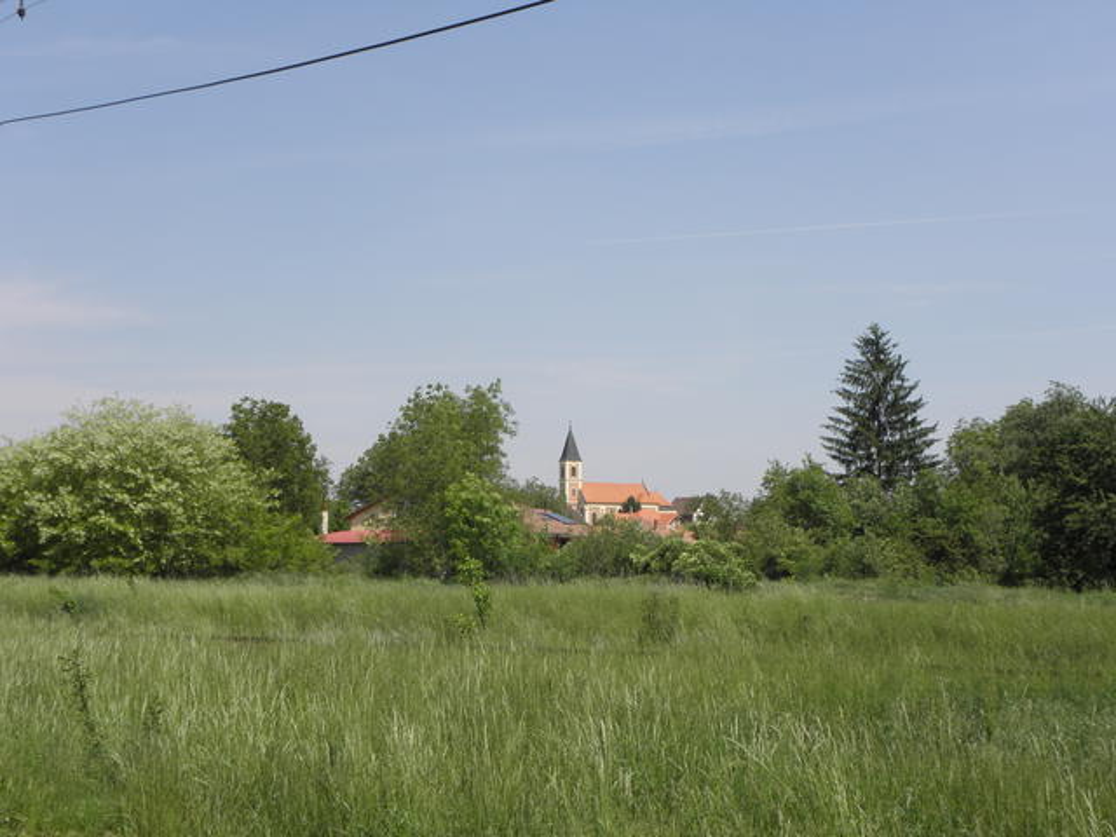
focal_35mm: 47
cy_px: 418
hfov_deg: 40.4
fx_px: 1515
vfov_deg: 30.9
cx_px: 558
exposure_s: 1/250
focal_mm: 8.53
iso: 64
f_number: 5.6
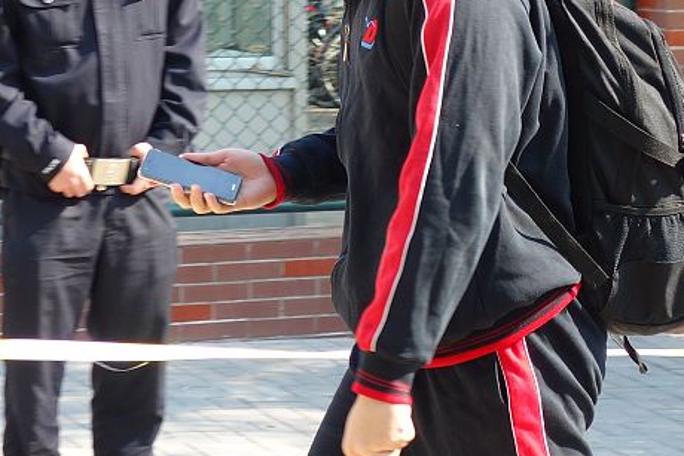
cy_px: -46
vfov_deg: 8.2
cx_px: 308
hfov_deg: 12.3
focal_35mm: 167
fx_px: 3174
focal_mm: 23.82
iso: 125
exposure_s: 1/200
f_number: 4
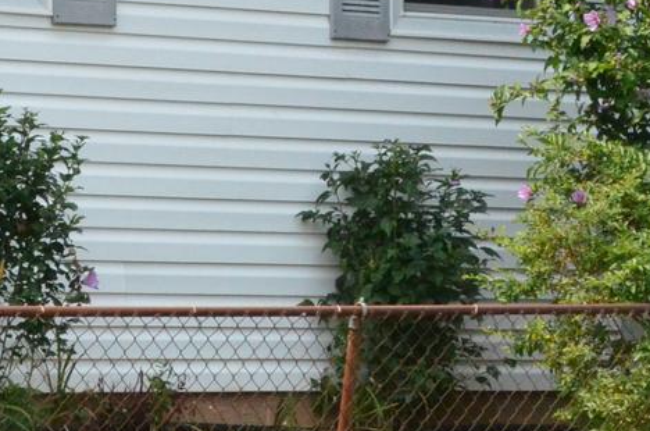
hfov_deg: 9.2
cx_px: 221
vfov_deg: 6.1
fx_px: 4018
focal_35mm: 223
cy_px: -13
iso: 2500
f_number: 10
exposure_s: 1/2500
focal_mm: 34
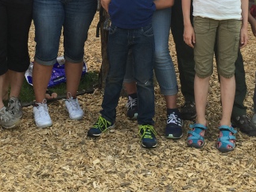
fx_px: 533
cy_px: -24
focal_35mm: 72
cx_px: 81
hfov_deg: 26.8
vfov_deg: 19.5
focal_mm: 4.15
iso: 32
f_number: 2.2
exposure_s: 1/262
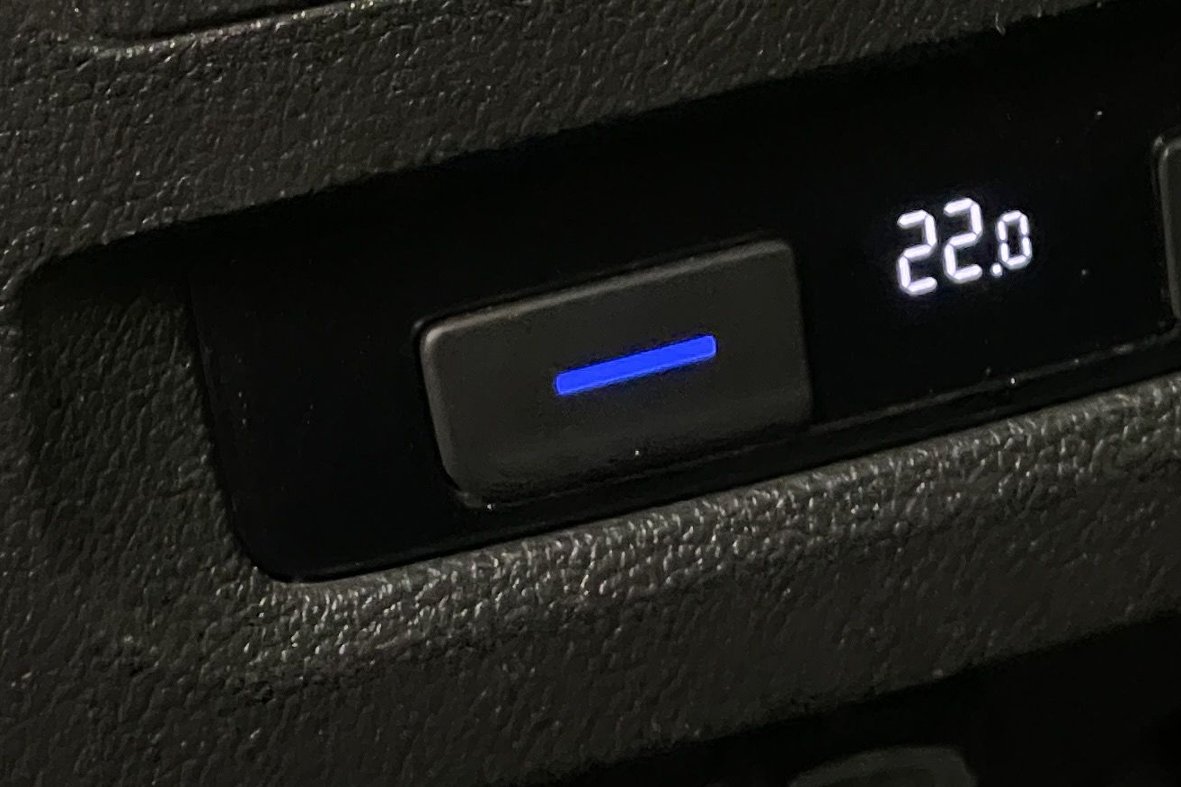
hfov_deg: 12.4
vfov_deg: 8.1
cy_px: -323
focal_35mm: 166
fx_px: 5445
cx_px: 835
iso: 1250
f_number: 2
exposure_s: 1/25
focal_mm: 6
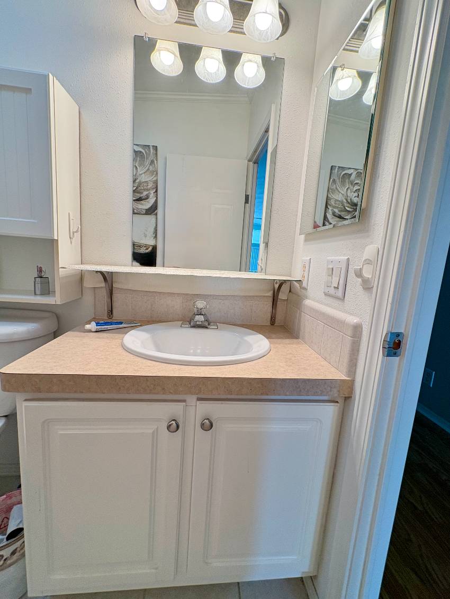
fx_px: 243
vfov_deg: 102.1
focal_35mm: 14
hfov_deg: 85.7
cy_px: 300
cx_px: 225
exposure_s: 1/60
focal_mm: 2.22
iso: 160
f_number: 2.2
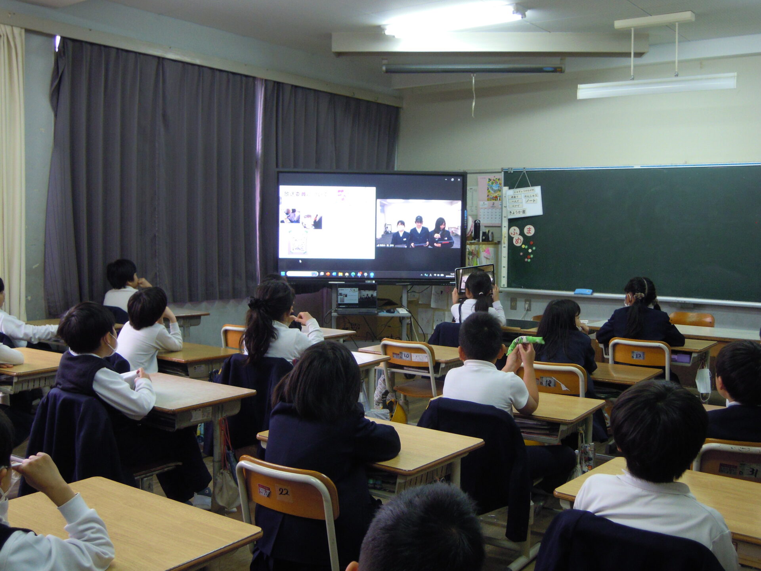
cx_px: 380
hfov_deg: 51.4
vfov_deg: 39.7
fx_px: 791
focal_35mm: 36
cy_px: 286
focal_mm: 6.4
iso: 250
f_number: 3
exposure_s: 1/40
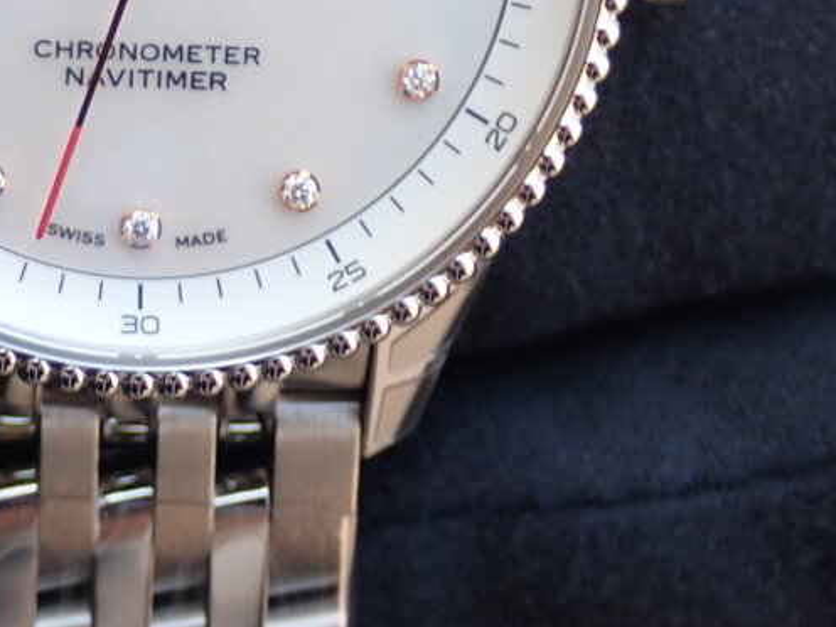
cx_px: 162
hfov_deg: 13.1
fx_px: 3623
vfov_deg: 9.8
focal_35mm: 150
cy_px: -94
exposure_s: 1/125
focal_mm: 11.09
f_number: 3.6
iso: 160
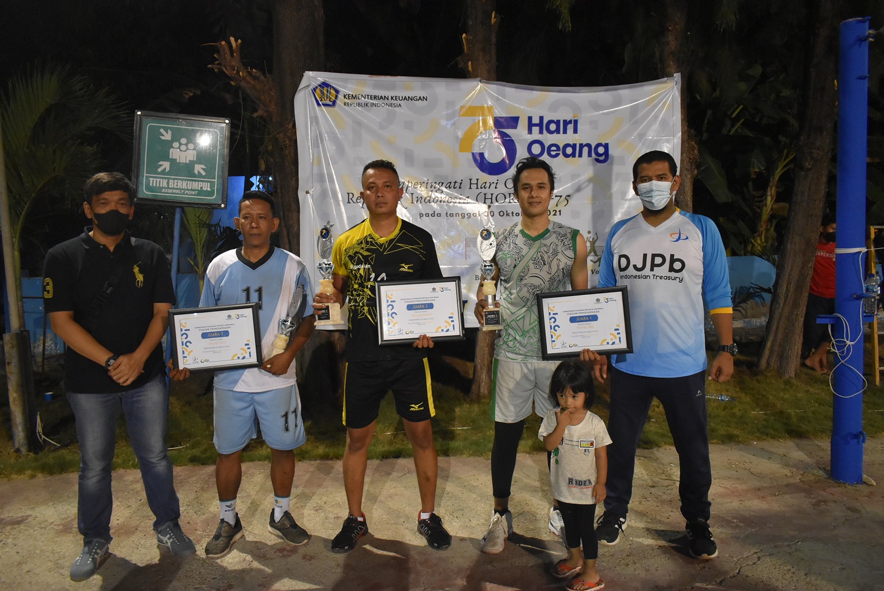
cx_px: 442
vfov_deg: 48.0
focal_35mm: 27
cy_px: 296
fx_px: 663
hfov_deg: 67.4
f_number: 3.5
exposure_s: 1/60
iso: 3200
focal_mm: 18
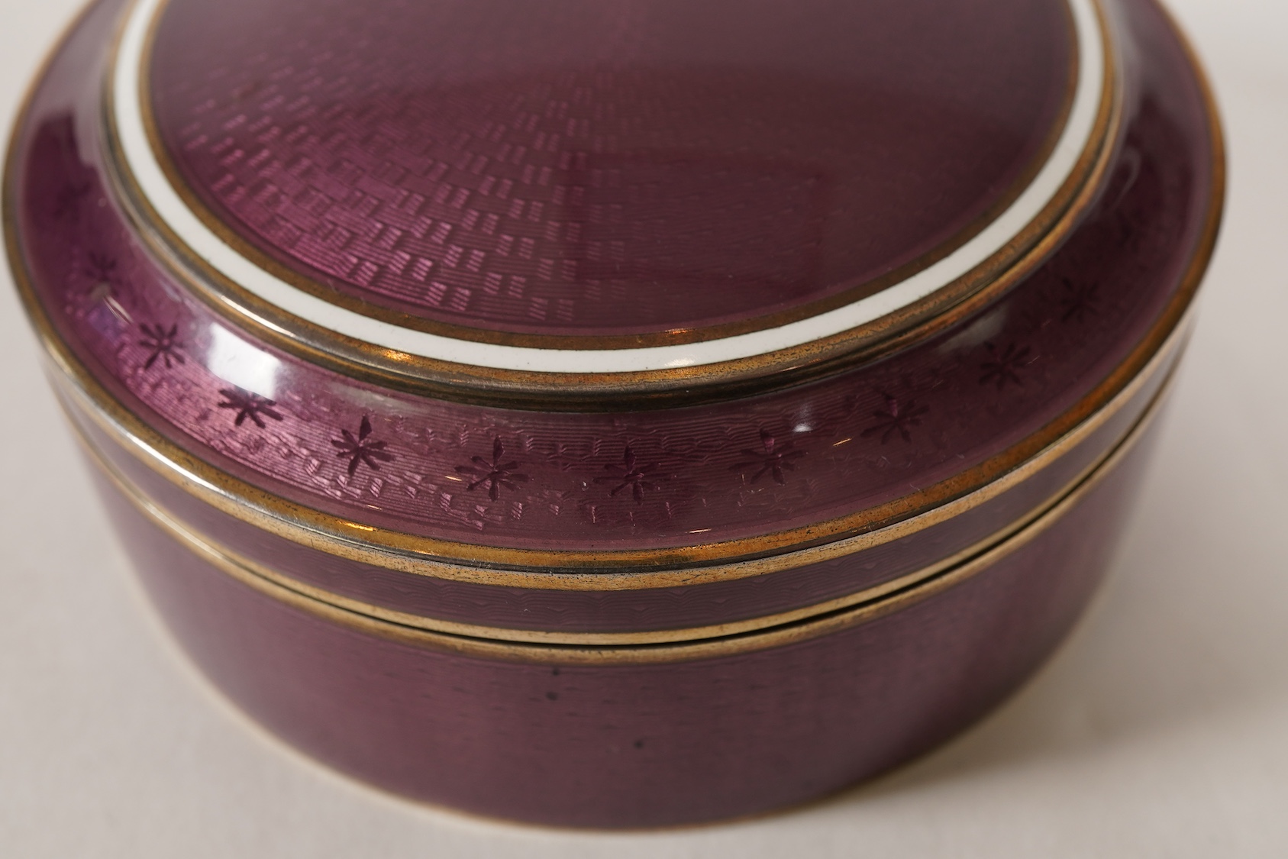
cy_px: 430
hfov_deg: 43.6
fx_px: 1610
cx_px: 644
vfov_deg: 29.9
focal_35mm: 45
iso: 400
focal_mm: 30
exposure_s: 1/125
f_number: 16
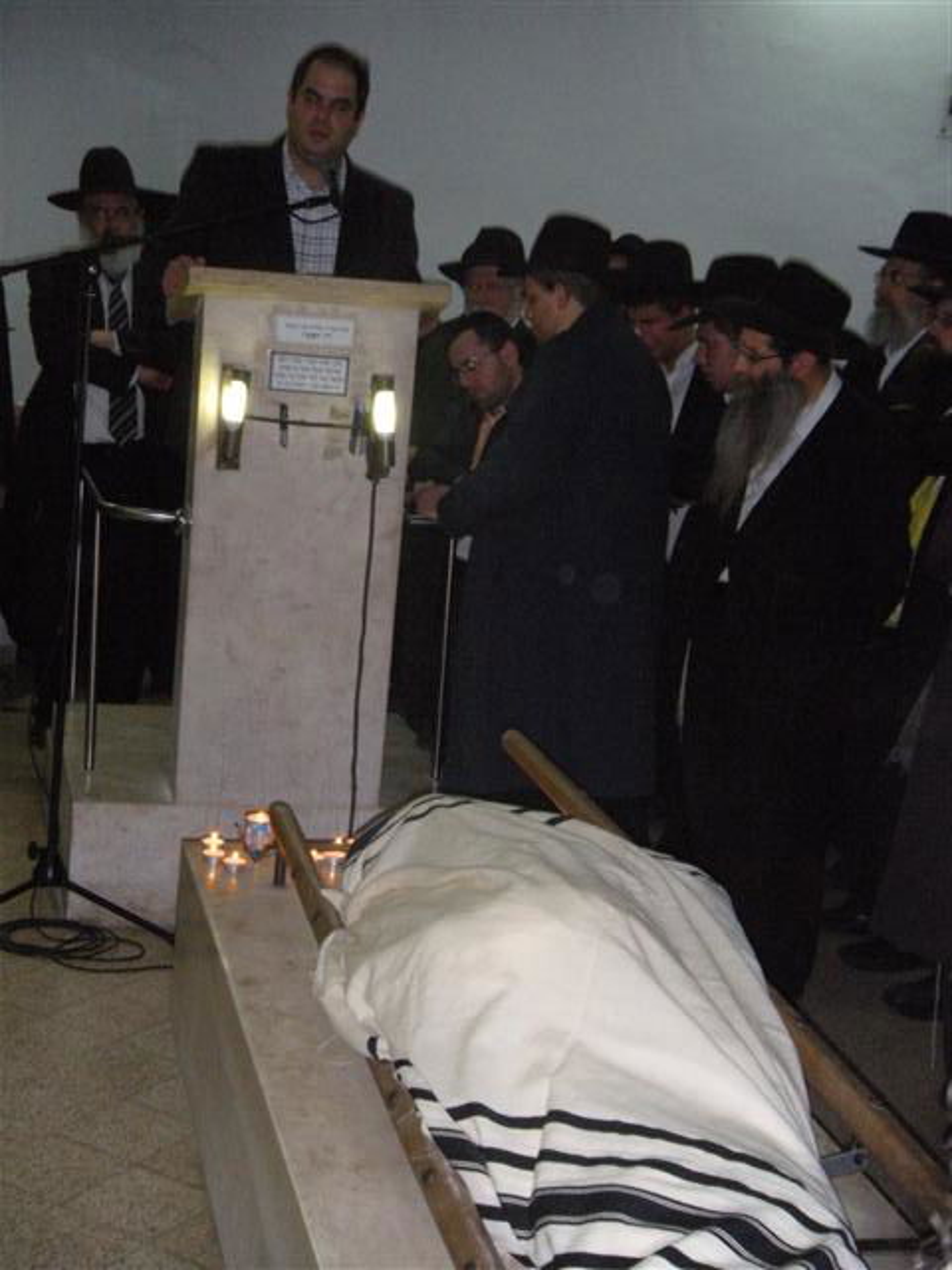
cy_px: 635
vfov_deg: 31.7
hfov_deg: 24.0
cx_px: 476
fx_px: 2237
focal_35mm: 61
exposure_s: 1/60
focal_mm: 10.2
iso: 426
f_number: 4.3
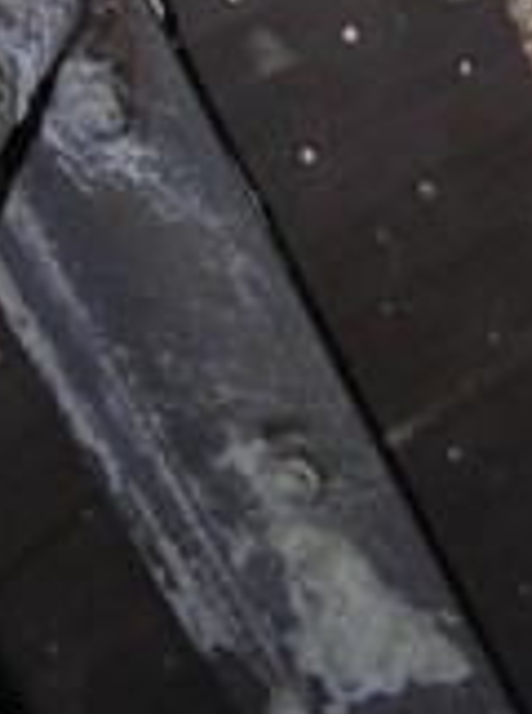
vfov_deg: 19.4
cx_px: 554
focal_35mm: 101
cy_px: 180
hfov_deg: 14.3
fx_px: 2078
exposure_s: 1/60.1
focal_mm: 6.3
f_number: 3.2
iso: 50
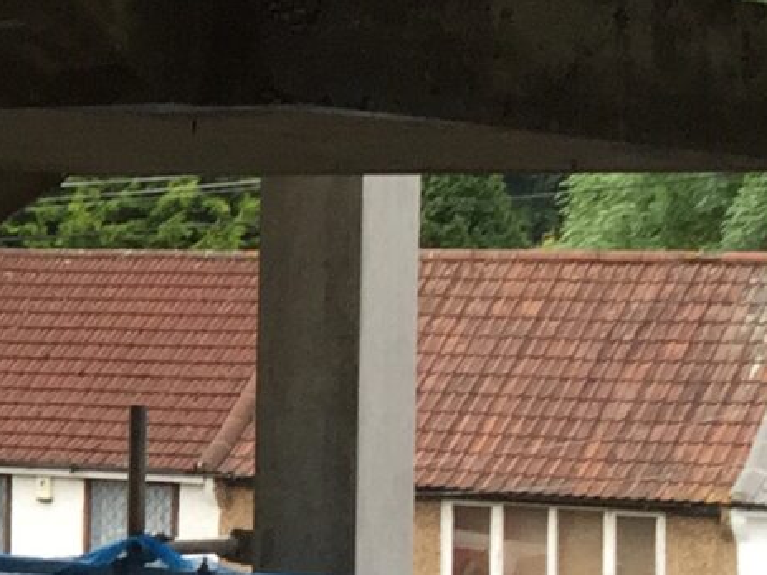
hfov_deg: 10.8
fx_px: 3545
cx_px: -962
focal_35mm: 160
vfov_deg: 9.3
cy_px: 182
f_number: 2.2
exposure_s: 1/100
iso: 50
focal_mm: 4.15
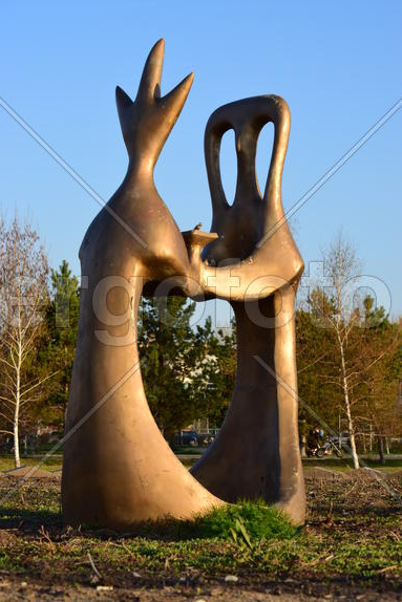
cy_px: 302
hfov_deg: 14.6
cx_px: 201
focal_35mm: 94
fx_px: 1573
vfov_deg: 21.7
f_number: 10
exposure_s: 1/60
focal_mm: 62
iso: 100
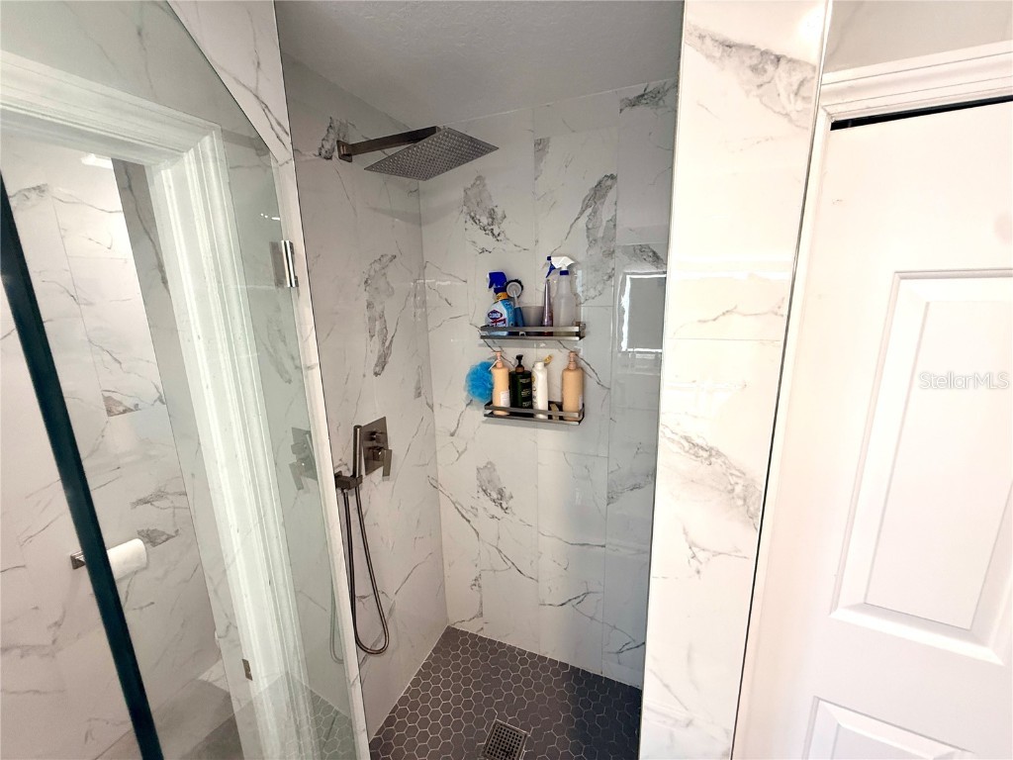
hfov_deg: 102.1
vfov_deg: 85.7
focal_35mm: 14
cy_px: 380
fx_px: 410
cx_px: 506
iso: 200
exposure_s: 1/60
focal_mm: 2.22
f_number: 2.2
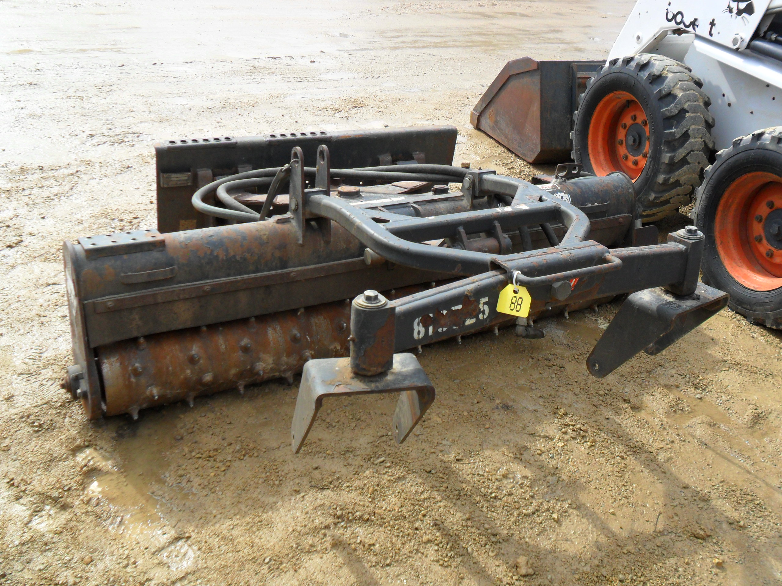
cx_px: 391
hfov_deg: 50.1
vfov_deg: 38.7
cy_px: 293
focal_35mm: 37
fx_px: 836
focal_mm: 6.6
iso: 100
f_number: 4
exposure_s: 1/500
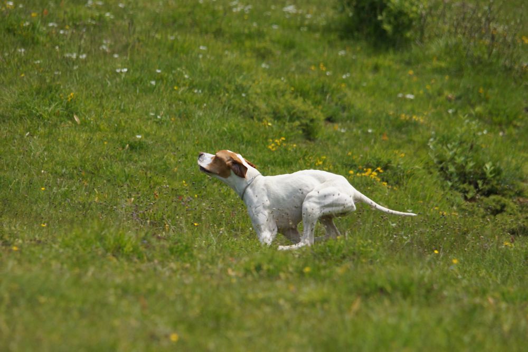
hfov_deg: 3.8
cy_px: 176
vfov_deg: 2.5
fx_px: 7921
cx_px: 264
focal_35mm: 540
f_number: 6.3
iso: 500
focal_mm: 360
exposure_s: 1/2000
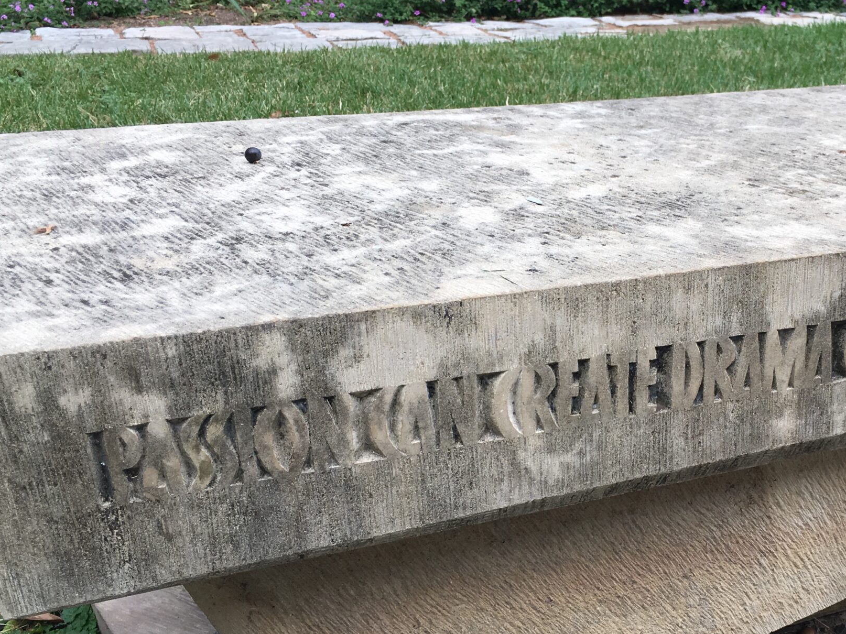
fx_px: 1124
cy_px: 375
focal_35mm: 46
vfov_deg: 31.4
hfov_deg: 40.5
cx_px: 594
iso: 25
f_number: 2.2
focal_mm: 4.15
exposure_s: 1/184
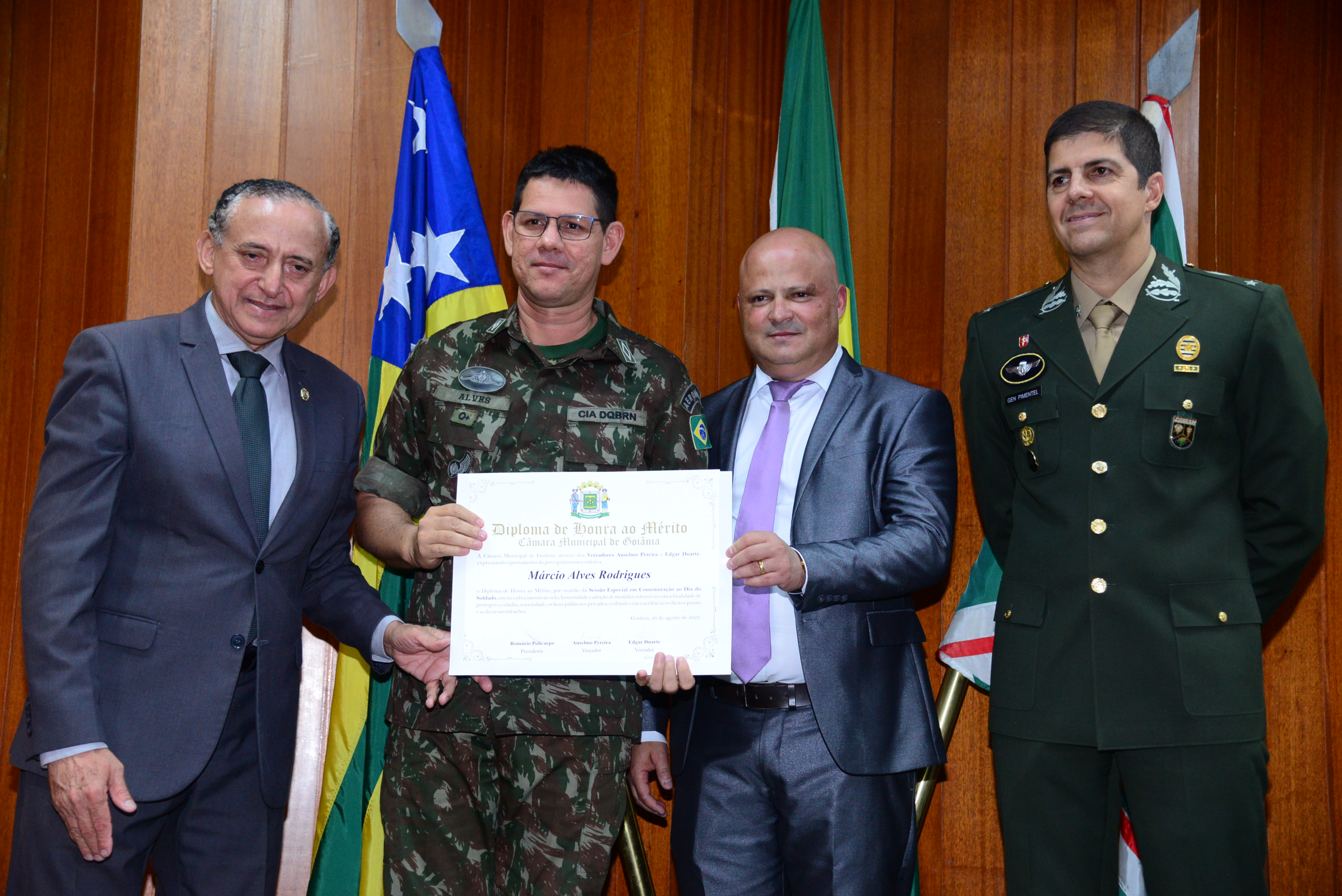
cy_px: 448
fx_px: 2051
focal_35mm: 55
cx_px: 671
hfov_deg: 36.2
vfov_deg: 24.6
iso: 2500
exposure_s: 1/125
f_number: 4.5
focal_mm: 55
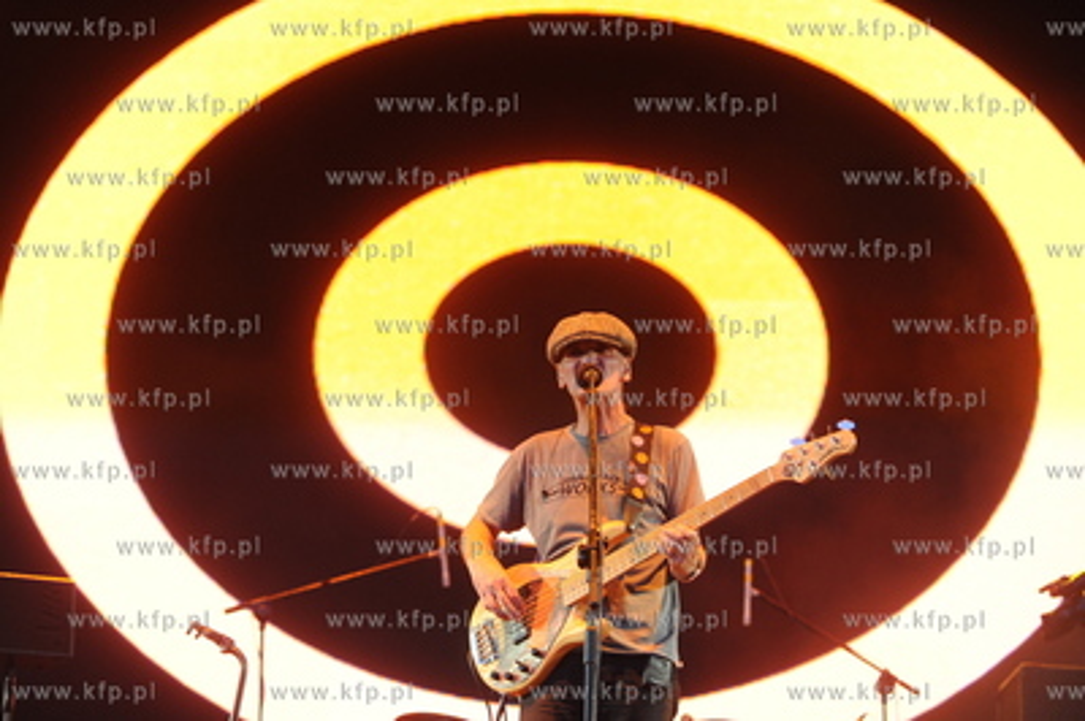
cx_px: 542
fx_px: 3614
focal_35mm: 120
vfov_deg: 11.4
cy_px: 360
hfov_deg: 17.1
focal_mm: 120
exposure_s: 1/250
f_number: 3.5
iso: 1600
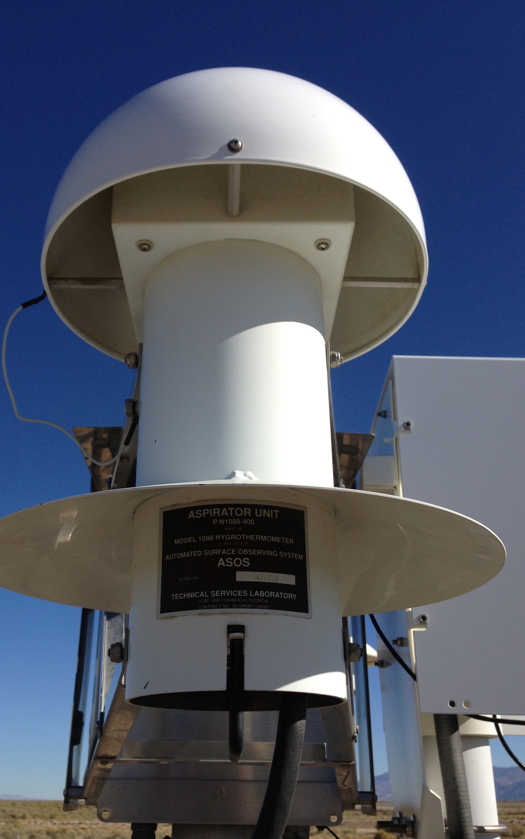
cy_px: 431
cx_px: 222
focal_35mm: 36
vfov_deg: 54.0
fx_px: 824
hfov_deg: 35.3
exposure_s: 1/2169
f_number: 2.4
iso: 50
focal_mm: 4.13
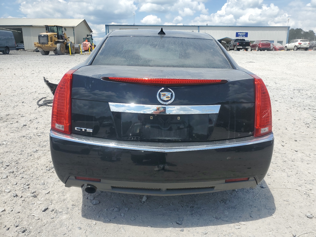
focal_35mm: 26
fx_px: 237
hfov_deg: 67.3
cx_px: 158
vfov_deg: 53.1
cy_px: 118
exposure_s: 1/3333
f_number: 1.5
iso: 50
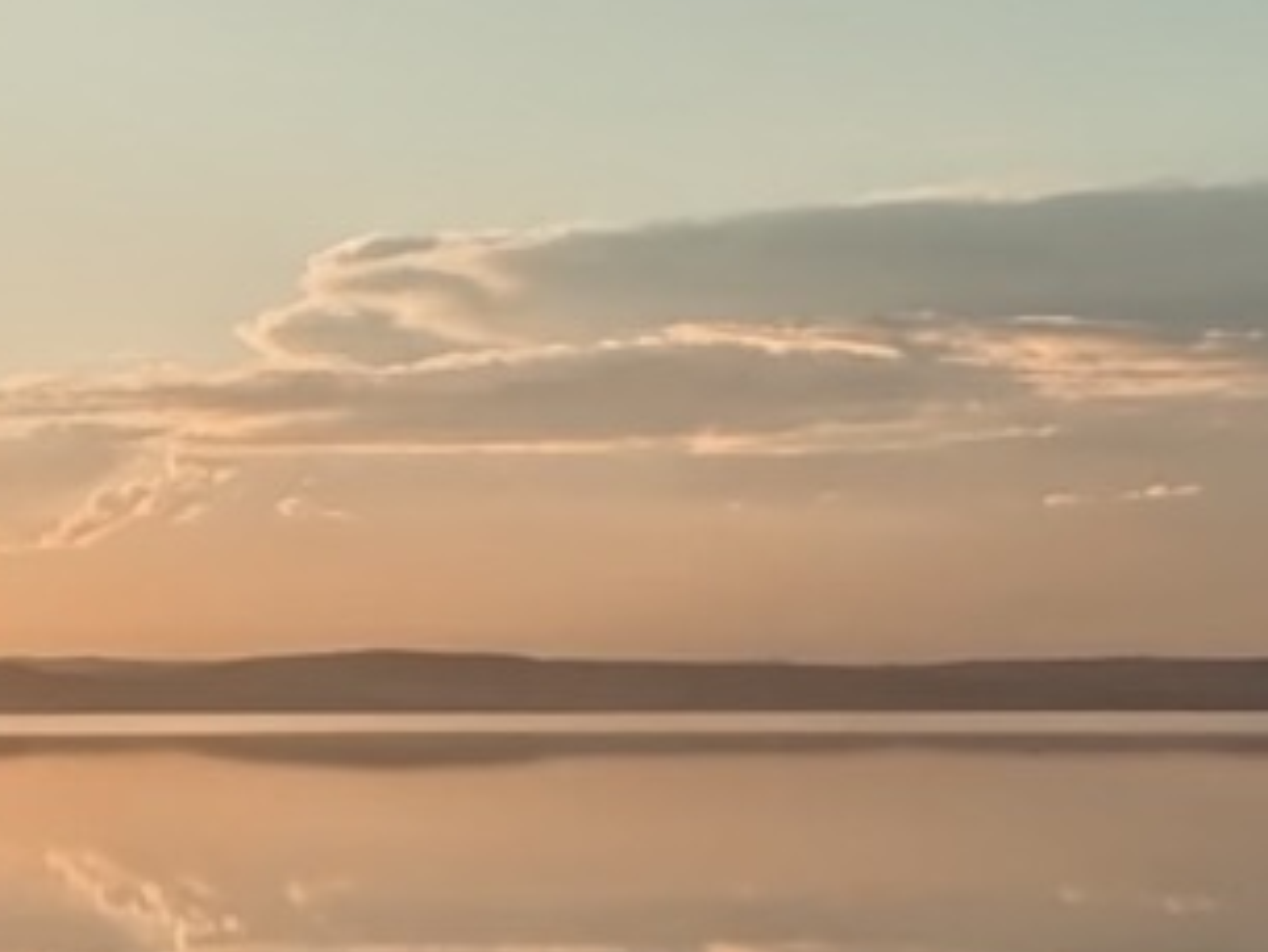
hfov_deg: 16.3
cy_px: 366
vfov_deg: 13.5
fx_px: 4031
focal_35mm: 110
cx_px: -657
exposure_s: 1/1600
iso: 40
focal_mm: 2.22
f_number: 2.2
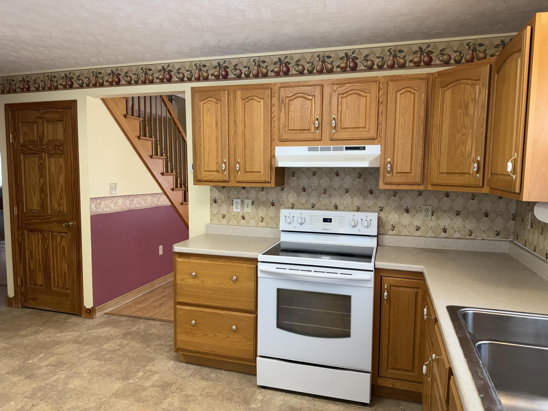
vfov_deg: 56.8
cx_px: 274
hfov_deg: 71.6
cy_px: 206
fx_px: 380
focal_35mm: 24
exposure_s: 1/120
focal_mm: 6.76
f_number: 1.78
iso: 200
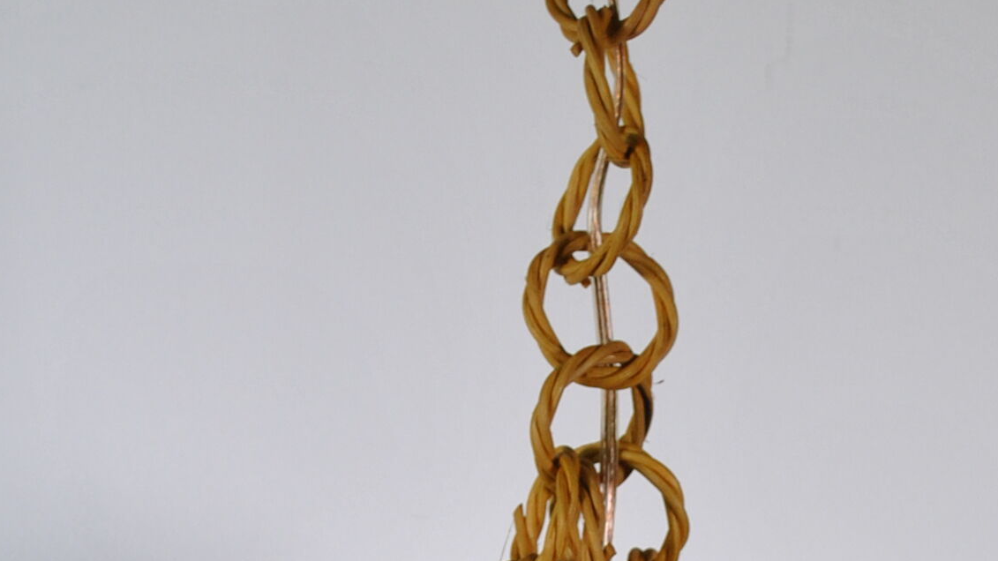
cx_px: 644
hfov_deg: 15.3
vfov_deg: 8.5
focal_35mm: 140
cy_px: 718
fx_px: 3705
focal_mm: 26
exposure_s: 1/125
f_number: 4.2
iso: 200
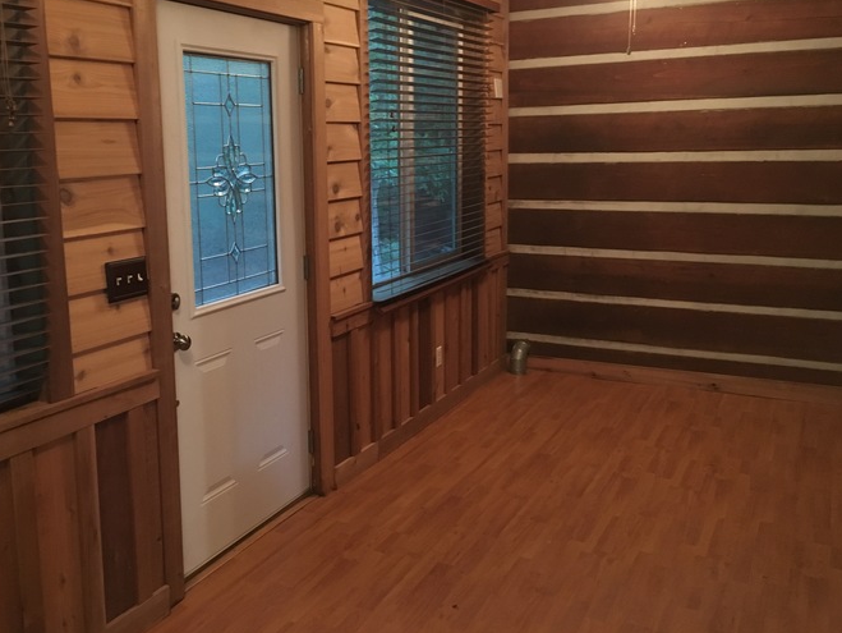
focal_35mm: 34
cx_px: 370
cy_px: 271
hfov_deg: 53.8
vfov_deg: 41.7
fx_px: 827
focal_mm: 4.15
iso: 400
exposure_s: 1/15
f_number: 2.2
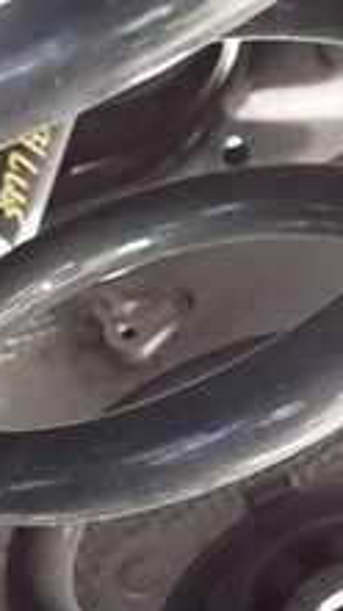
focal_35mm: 74
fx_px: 1199
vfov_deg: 27.9
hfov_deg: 15.5
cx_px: -111
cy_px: 511
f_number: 2
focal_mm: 4.5
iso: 200
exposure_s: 1/30
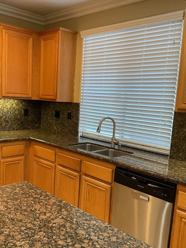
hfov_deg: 39.6
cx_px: 79
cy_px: 133
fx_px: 258
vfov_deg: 51.3
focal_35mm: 36
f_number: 1.8
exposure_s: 1/60
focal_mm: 3
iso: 200
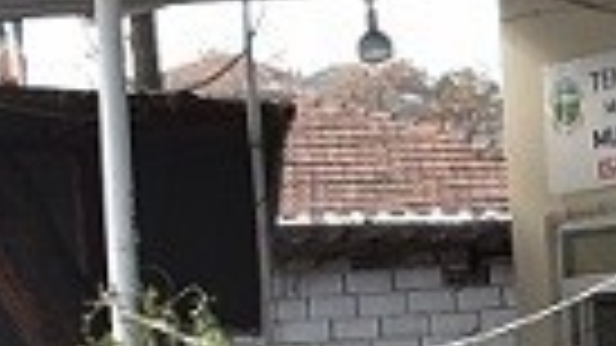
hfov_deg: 9.5
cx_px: 877
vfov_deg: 5.3
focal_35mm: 222
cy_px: 777
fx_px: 3625
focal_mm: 18
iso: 100
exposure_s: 1/125
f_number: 5.6
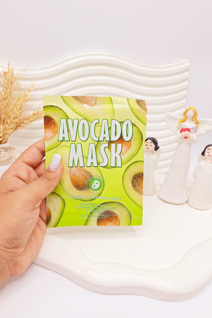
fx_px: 212
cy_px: 159
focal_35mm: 24
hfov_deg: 53.1
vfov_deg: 73.7
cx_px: 104
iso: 40
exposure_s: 1/455
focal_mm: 5.54
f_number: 1.8
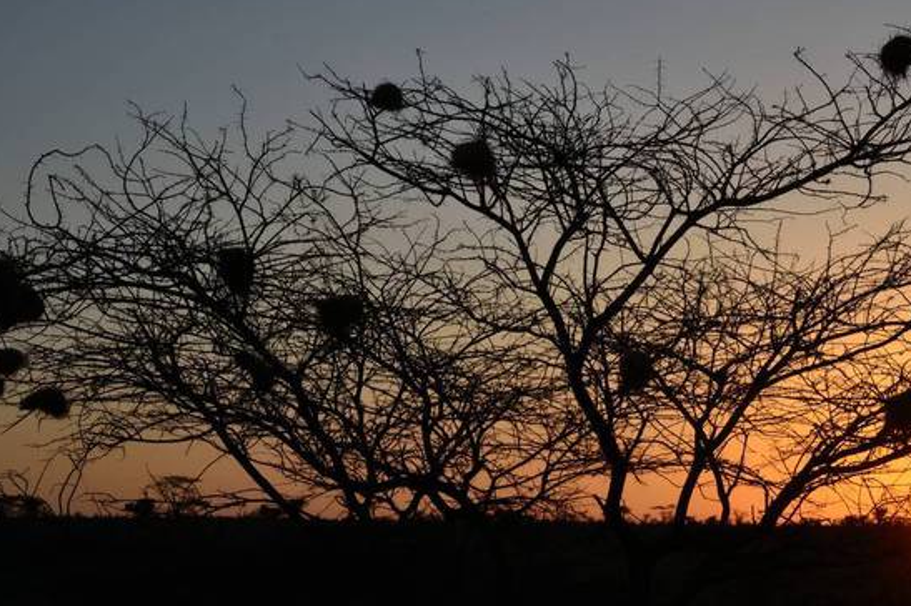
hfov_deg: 29.1
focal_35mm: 69
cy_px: 312
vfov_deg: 19.7
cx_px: 573
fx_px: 1745
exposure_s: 1/100
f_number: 20
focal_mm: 36
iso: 125
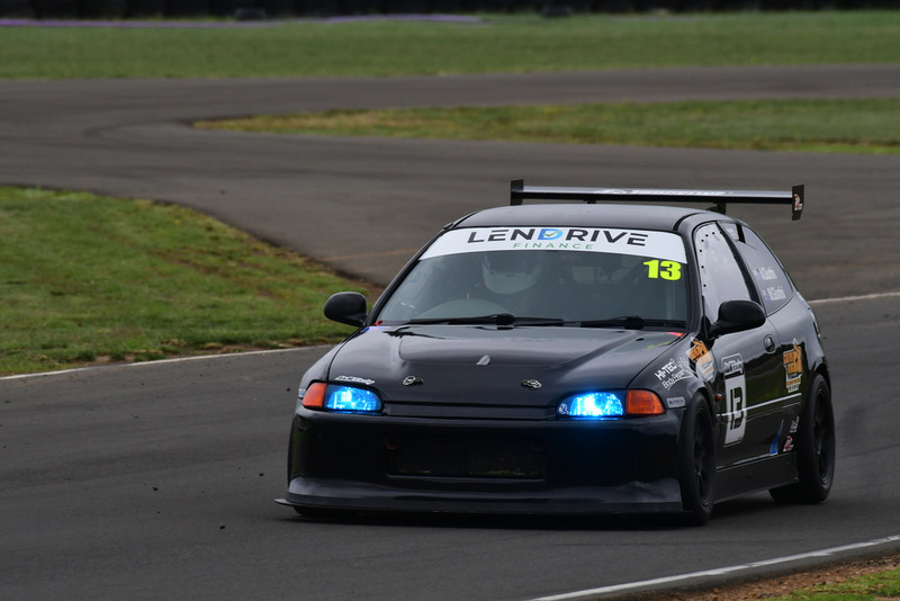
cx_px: 450
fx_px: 18006
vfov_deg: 1.9
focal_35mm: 720
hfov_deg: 2.9
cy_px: 300
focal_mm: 480
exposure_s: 1/640
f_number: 10
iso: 400
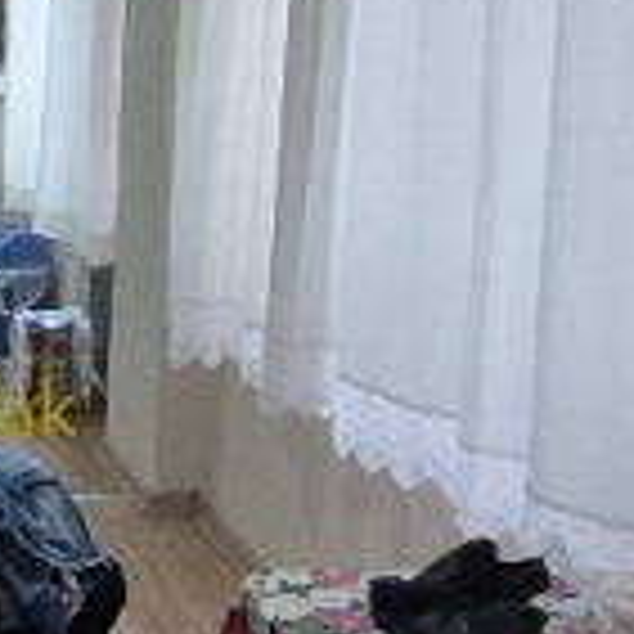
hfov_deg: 22.3
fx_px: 1347
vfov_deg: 26.3
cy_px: 202
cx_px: -288
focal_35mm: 65
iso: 400
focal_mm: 1.74
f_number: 2.2
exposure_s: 1/50
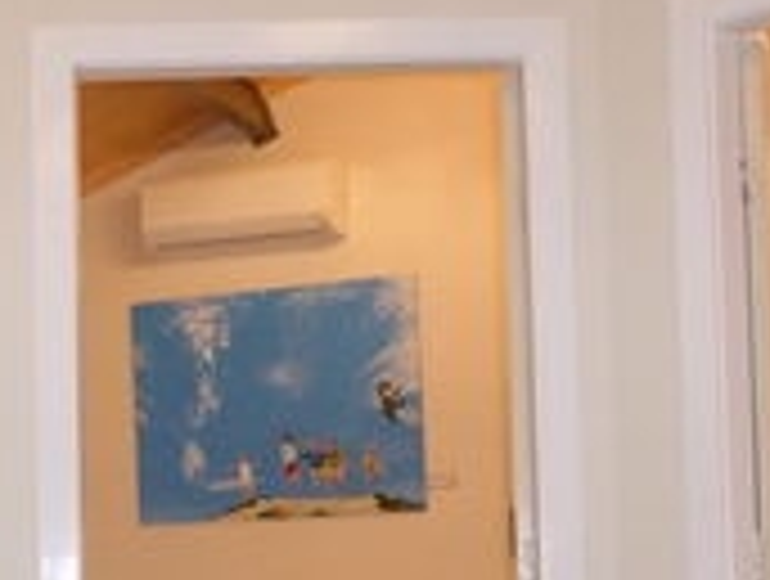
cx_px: 302
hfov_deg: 27.6
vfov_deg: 20.7
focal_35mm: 70
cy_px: 504
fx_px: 1560
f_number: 3.3
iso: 800
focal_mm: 4.3
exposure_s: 1/60
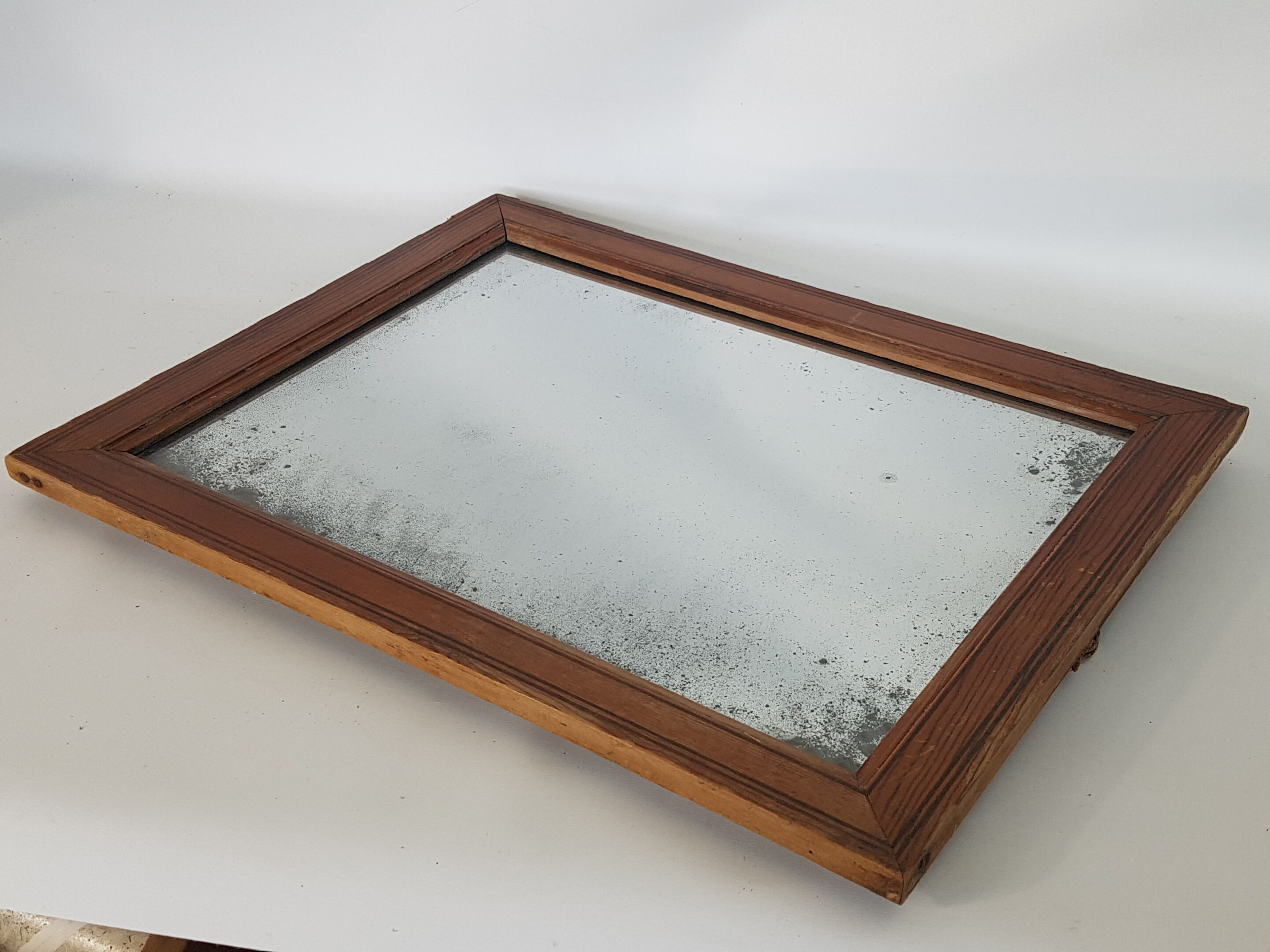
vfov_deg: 53.1
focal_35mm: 26
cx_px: 635
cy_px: 476
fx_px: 954
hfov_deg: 67.3
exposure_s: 1/50
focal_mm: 4.2
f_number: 1.7
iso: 64
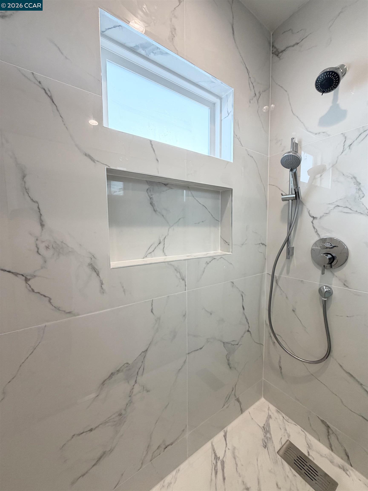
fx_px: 198
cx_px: 184
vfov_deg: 102.1
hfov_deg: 85.7
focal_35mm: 14
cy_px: 246
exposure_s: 1/120
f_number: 2.2
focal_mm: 2.22
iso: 125
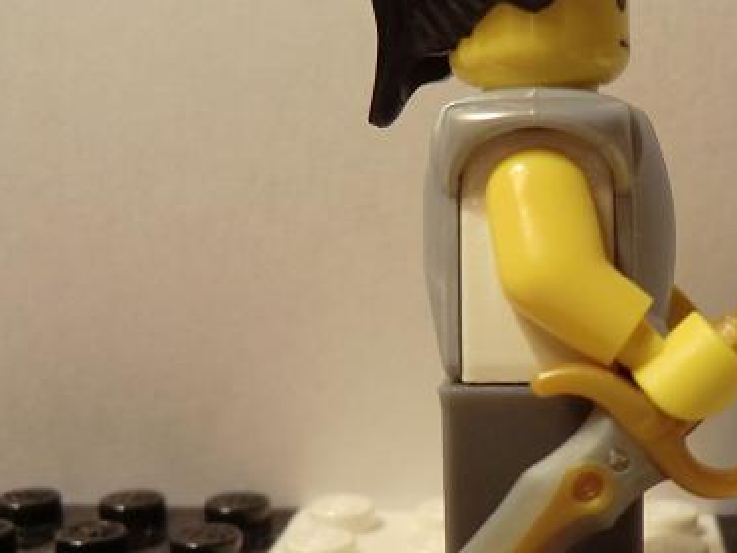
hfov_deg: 33.5
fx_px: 1193
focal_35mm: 56
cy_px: 250
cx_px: 572
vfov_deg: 26.1
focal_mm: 6.1
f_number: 3.6
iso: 250
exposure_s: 1/60
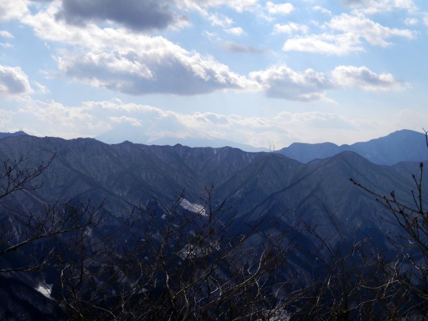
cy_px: 160
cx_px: 214
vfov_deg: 29.7
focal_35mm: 49
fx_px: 606
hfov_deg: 38.9
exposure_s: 1/250
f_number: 11.2
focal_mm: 8.9
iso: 80
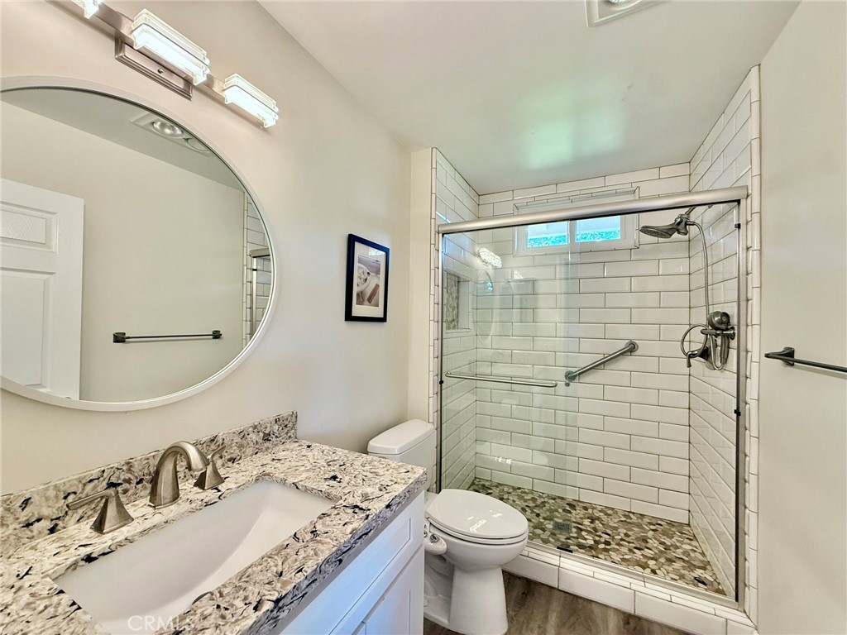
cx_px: 424
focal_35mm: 14
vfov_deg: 85.7
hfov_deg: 102.1
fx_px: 343
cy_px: 318
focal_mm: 2.22
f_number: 2.2
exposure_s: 1/60
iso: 160
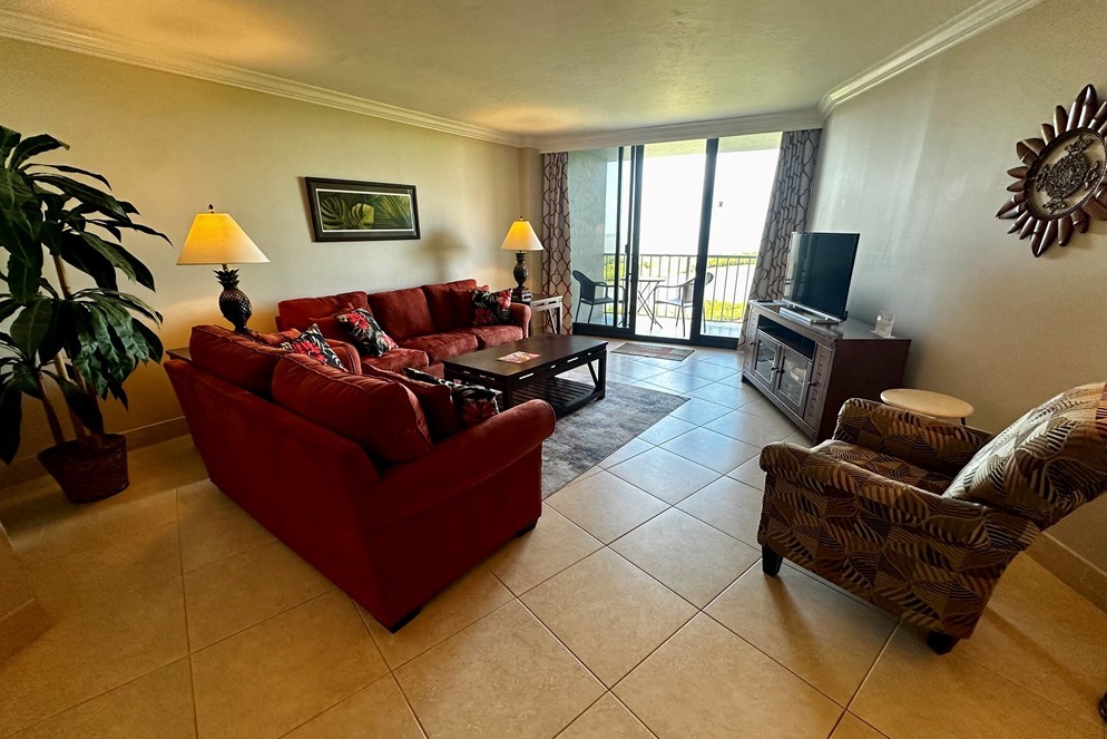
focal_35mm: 15
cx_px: 556
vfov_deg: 77.2
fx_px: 461
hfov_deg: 100.4
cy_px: 396
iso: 200
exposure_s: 1/120
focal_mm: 2.22
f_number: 2.2
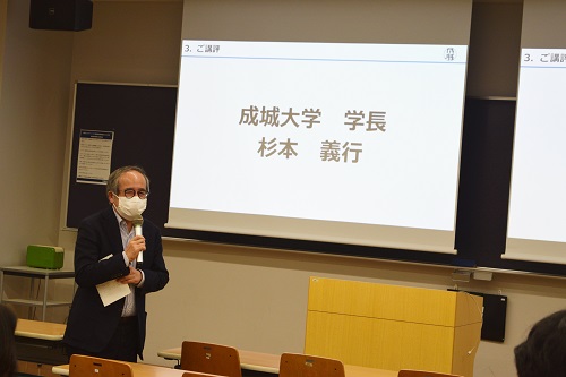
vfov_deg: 16.5
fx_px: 1297
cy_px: 188
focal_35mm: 82
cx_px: 283
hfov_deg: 24.6
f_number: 5.6
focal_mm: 55
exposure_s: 1/100
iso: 400
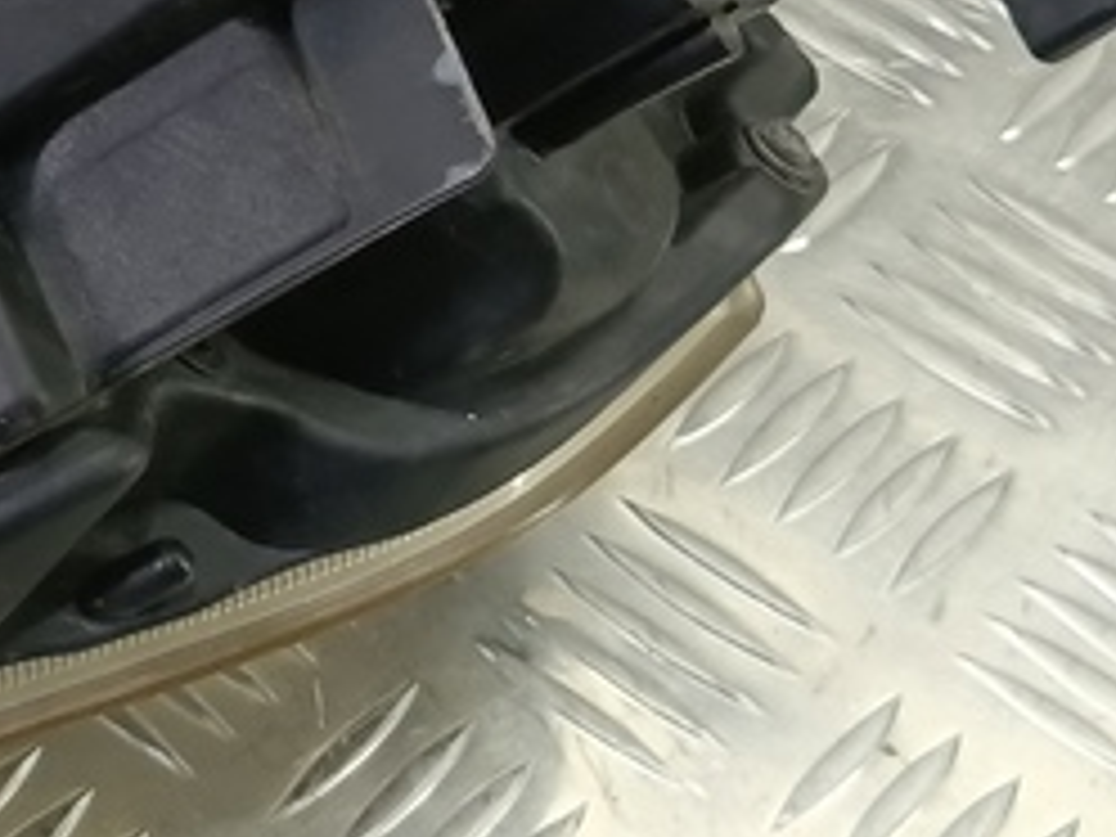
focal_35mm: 95
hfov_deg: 18.3
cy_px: -279
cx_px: -576
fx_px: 3063
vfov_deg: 14.8
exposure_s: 1/50
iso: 204
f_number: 1.6
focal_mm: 4.11
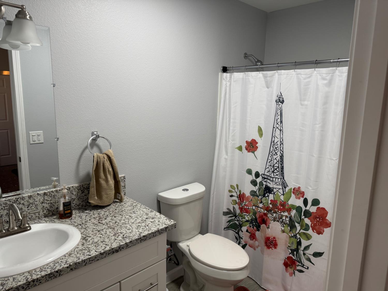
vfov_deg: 56.8
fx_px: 269
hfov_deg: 71.6
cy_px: 146
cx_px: 194
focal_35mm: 24
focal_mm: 6.76
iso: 160
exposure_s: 1/120
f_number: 1.78
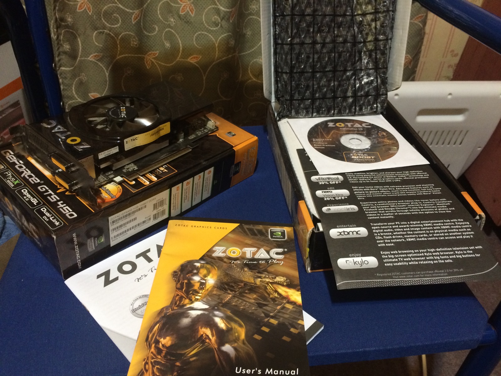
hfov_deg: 61.7
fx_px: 420
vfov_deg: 48.2
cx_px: 250
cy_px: 188
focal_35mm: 29
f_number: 2.2
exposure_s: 1/33
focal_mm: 4.15
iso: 320
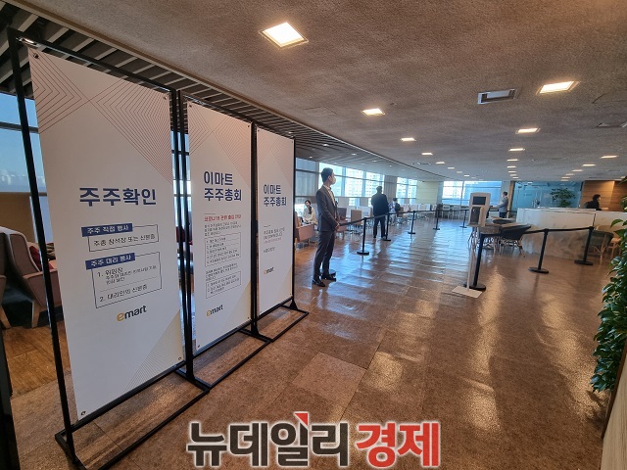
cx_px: 314
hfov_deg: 106.2
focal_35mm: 13
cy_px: 235
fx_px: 235
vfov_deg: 89.9
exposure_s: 1/60
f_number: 2.2
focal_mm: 2.2
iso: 160
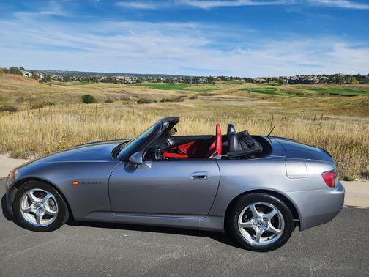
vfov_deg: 58.9
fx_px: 245
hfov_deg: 73.9
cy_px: 138
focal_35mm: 23
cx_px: 184
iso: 12
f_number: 1.8
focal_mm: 6.4
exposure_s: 1/1272
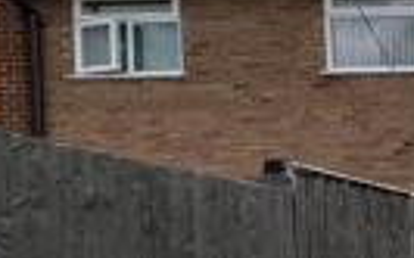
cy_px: 312
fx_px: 733
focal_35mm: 65
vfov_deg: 18.9
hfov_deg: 19.4
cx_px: 814
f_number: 2.2
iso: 50
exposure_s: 1/1277
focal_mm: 2.22
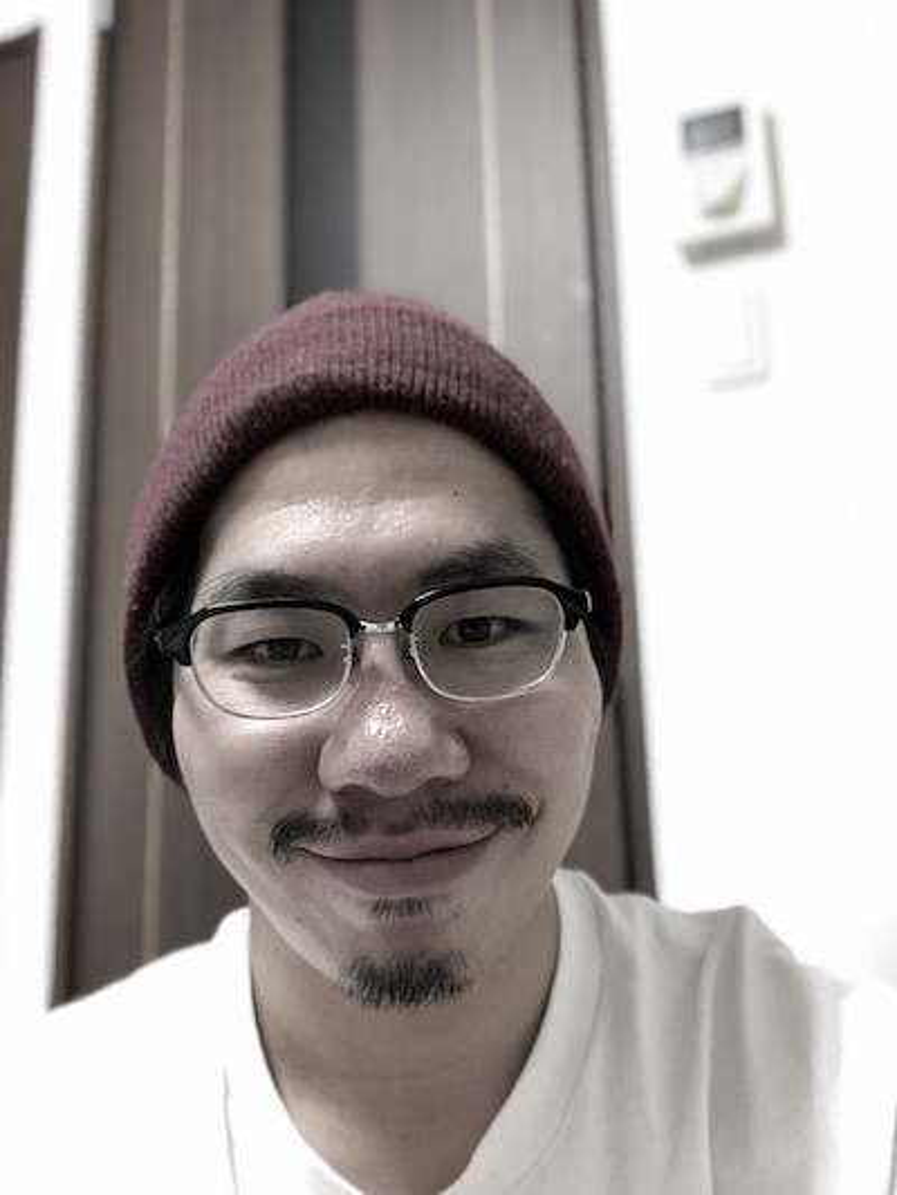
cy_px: 598
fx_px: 1105
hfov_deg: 44.2
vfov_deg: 56.8
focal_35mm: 32
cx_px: 448
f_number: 2.2
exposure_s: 1/15
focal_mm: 2.87
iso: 160
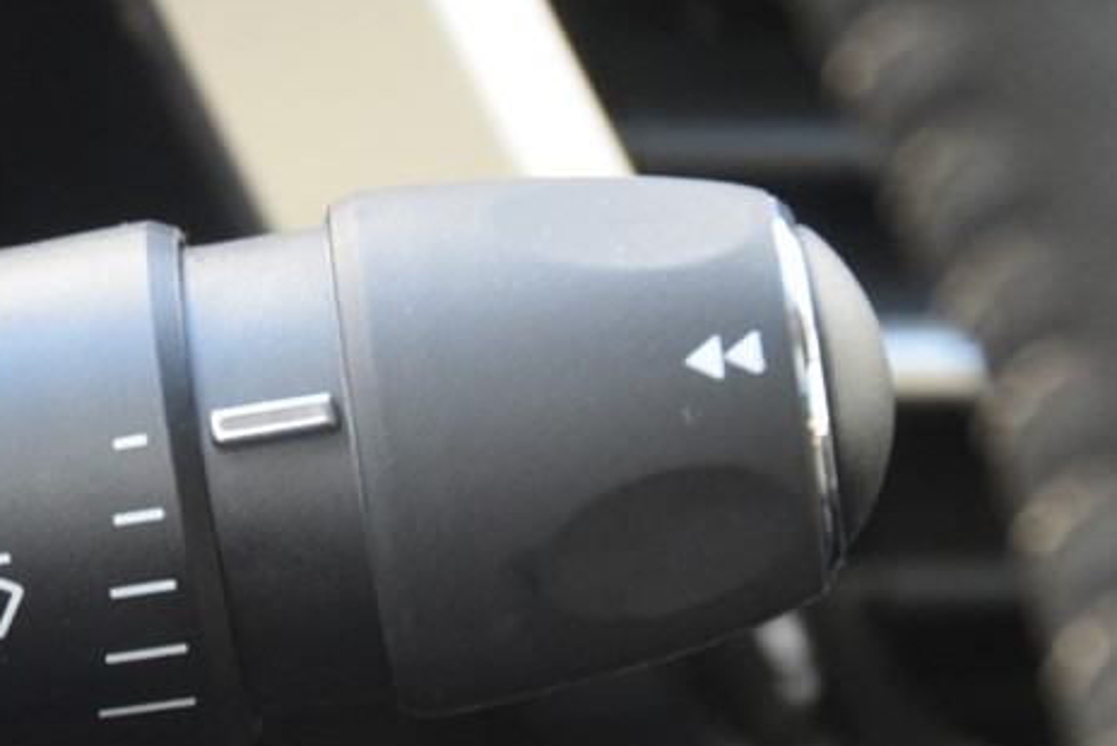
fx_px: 8010
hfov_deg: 8.0
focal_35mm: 258
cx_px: 89
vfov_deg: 5.3
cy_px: 507
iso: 1400
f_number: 5.6
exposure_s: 1/60
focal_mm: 78
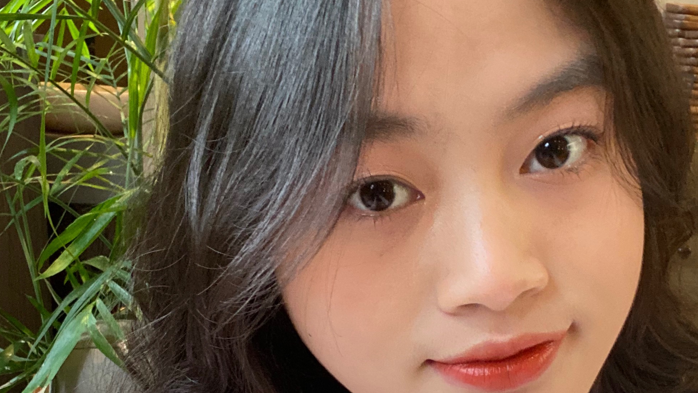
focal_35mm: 52
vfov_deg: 22.1
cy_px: 403
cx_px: 373
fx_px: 962
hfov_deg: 39.8
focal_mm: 2.71
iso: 250
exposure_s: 1/50
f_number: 2.2
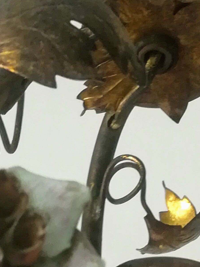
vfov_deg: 12.8
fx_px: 1171
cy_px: 269
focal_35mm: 152
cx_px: 154
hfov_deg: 9.7
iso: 200
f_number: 2.2
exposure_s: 1/30
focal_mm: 3.83
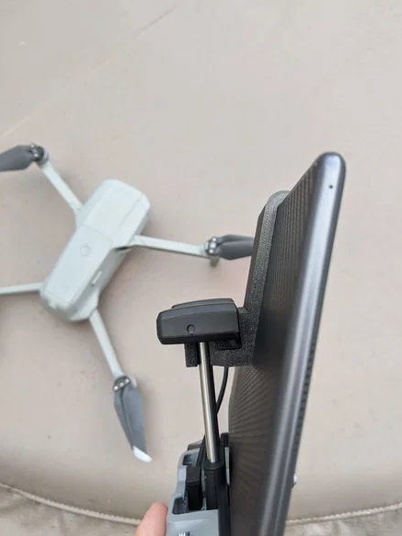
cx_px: 215
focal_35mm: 29
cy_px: 249
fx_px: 449
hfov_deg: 48.2
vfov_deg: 61.6
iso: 82
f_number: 1.8
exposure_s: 1/99.9
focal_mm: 4.44
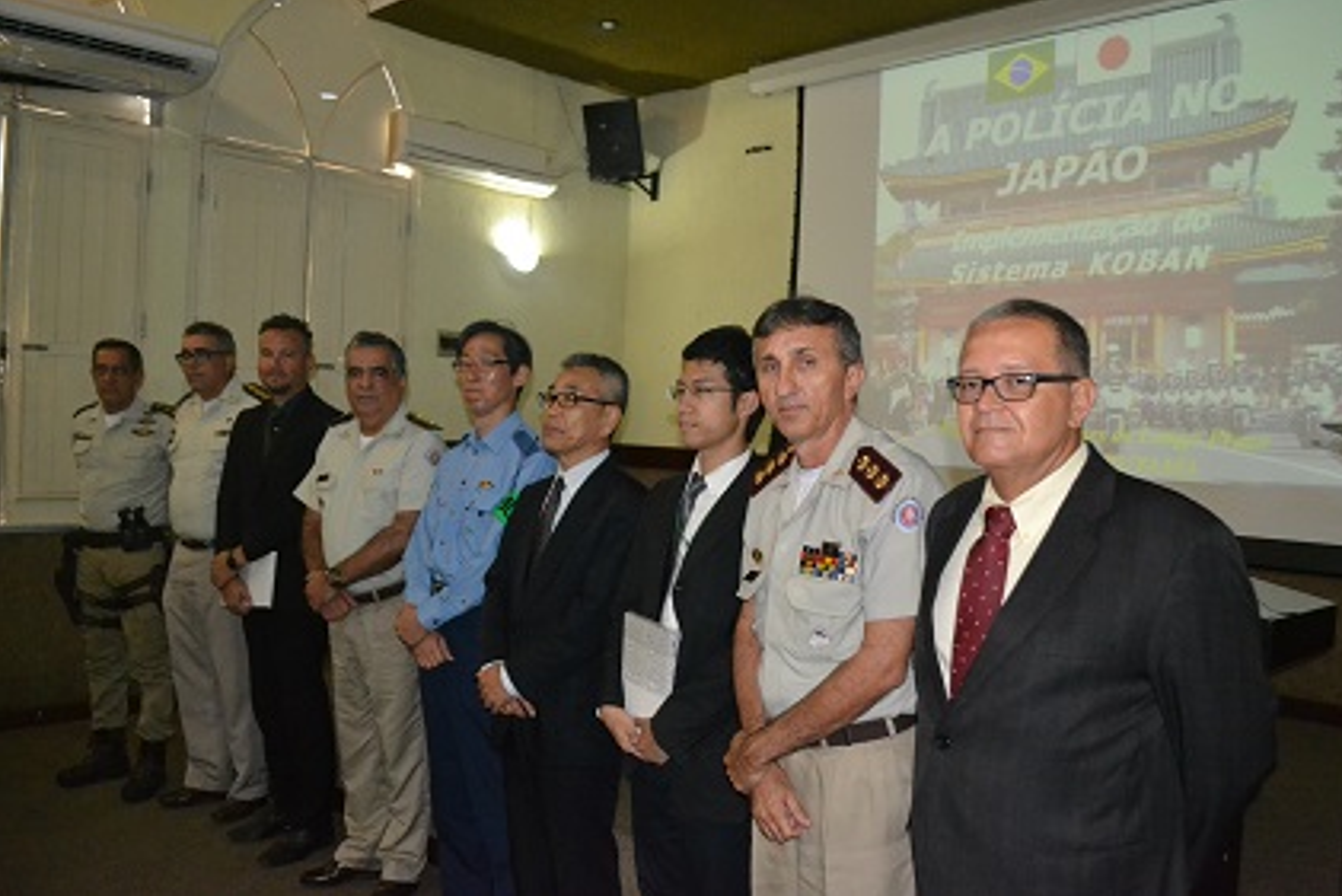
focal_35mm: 28
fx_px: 1044
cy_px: 435
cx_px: 693
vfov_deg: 46.4
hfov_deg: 65.4
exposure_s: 1/60
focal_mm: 18
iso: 3200
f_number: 3.5
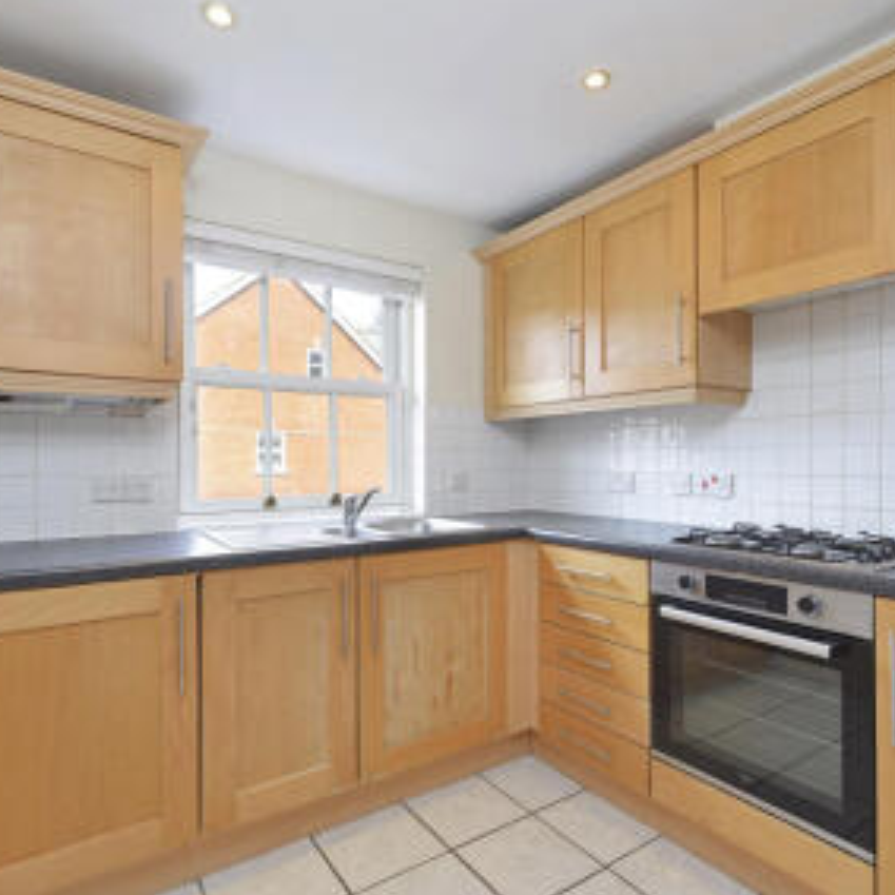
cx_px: 478
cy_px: 463
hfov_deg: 74.7
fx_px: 585
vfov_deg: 74.8
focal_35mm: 20
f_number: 7.1
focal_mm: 14
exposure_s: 1/80
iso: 400
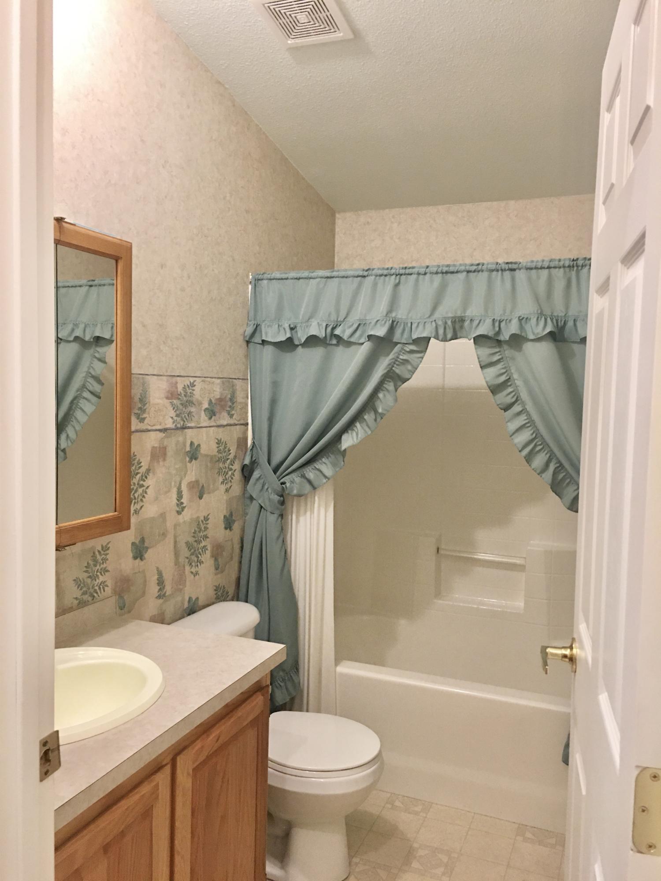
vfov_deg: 61.7
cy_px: 440
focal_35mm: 29
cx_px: 330
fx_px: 738
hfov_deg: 48.2
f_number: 2.2
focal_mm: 4.15
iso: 80
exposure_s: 1/15
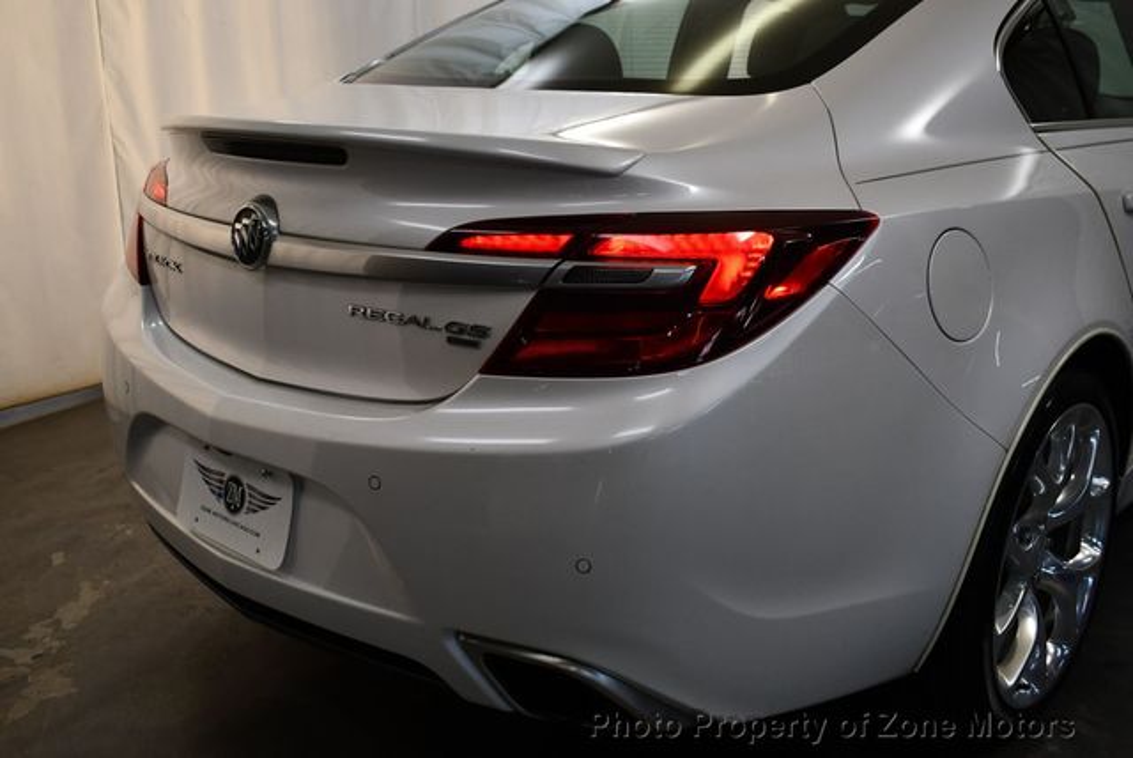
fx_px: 1134
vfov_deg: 36.9
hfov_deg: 53.1
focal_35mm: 36
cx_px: 566
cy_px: 379
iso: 450
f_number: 3.5
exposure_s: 1/250
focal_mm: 18
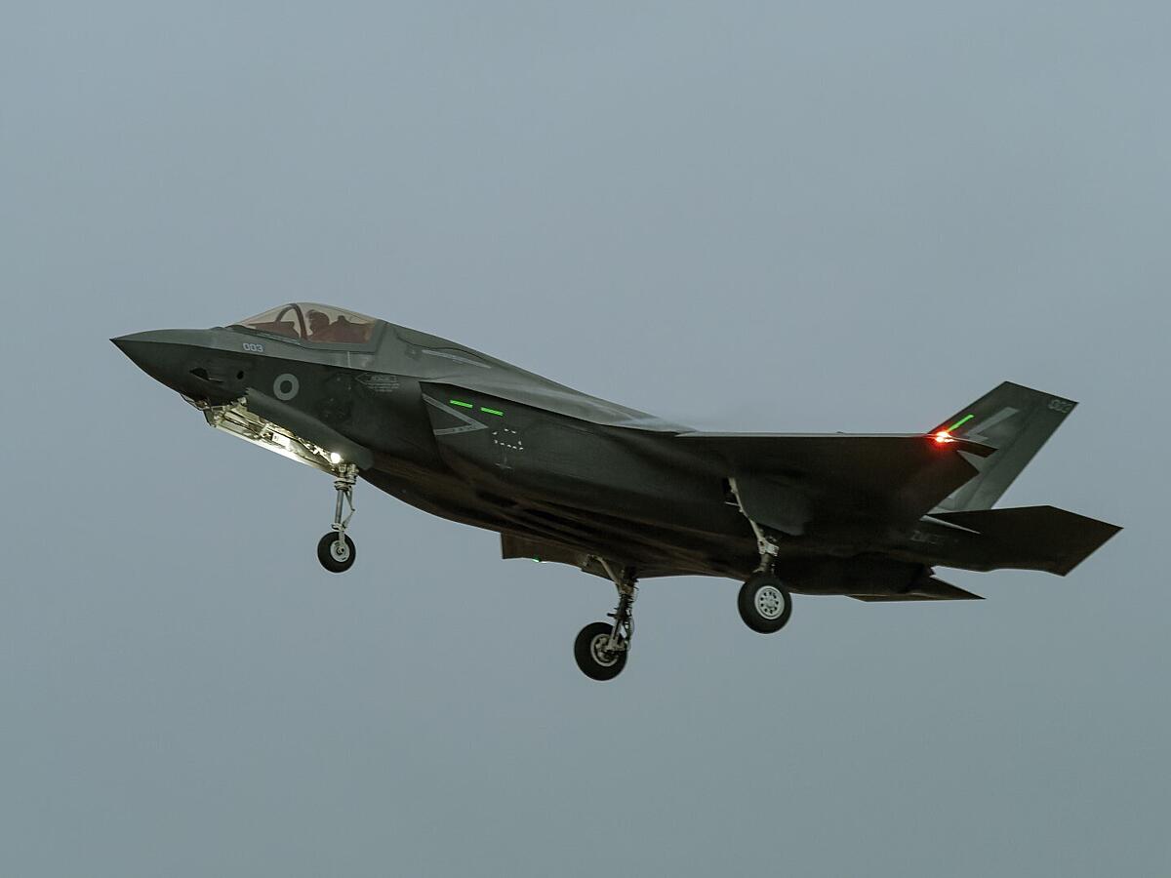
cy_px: 439
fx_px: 14242
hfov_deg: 4.7
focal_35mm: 421
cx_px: 586
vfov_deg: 3.5
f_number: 4
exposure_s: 1/125
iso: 1000
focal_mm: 210
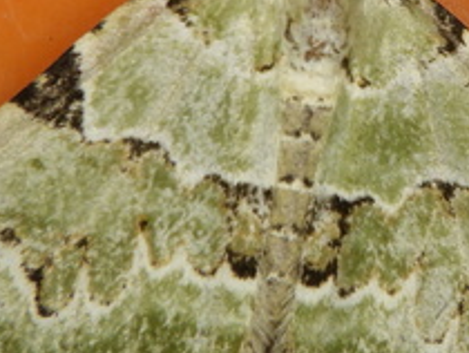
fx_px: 1736
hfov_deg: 15.3
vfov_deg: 11.6
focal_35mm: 128
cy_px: 92
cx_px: 371
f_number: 4.6
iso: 125
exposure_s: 1/1000
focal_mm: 6.1
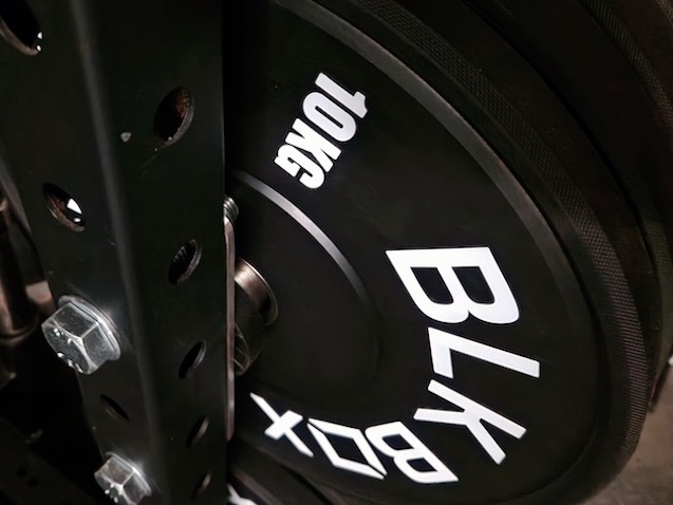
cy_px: 252
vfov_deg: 58.9
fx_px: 447
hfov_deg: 73.9
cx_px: 336
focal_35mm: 23
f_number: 1.8
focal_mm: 5.4
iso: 1600
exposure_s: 1/20
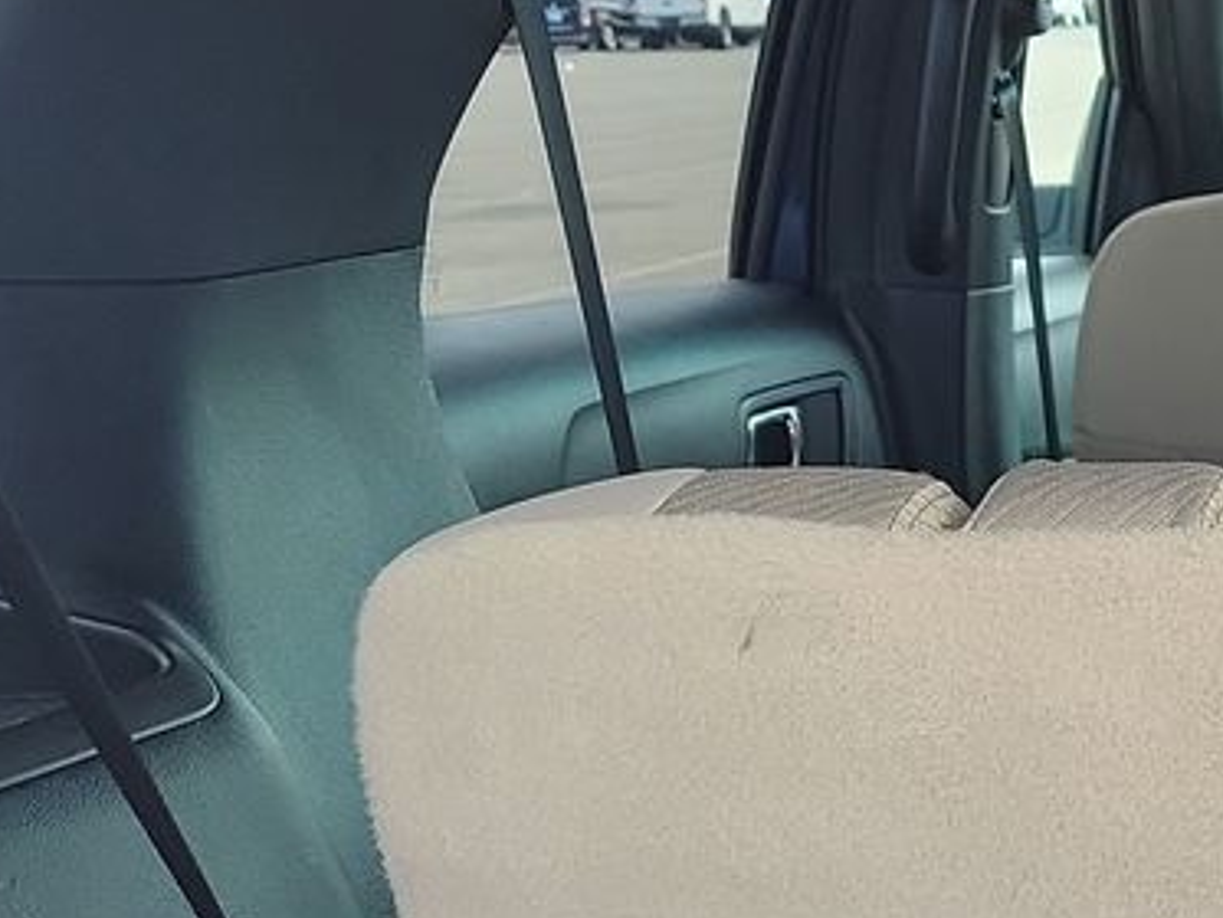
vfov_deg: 13.5
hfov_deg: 17.0
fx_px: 3640
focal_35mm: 103
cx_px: 1912
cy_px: 1403
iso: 58
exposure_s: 1/59
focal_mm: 6.7
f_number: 1.8
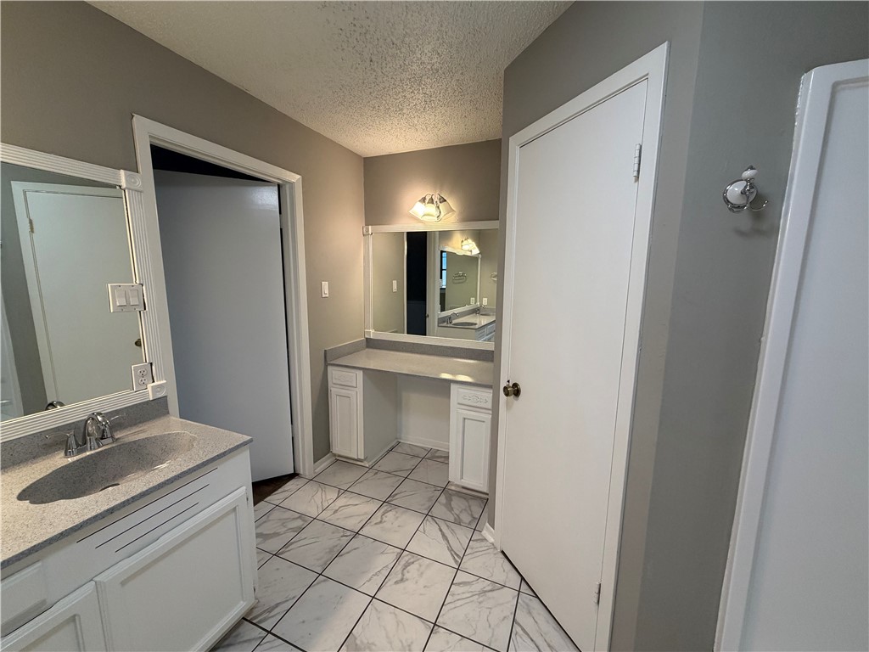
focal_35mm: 14
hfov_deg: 102.1
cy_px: 326
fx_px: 351
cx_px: 434
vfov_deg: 85.7
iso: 160
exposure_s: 1/120
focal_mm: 2.22
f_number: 2.2
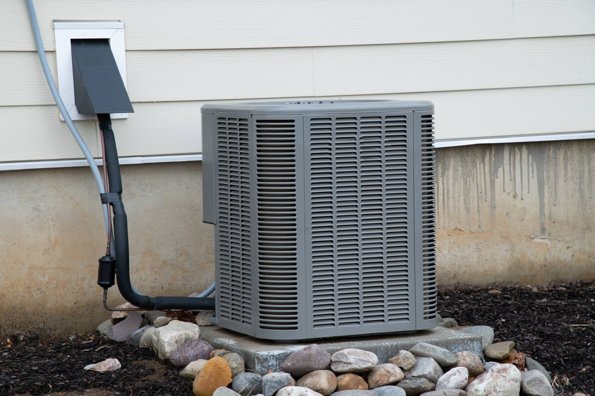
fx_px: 2015
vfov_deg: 11.2
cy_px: 196
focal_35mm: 122
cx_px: 293
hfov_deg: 16.8
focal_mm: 120
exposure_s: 1/200
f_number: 8
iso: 500
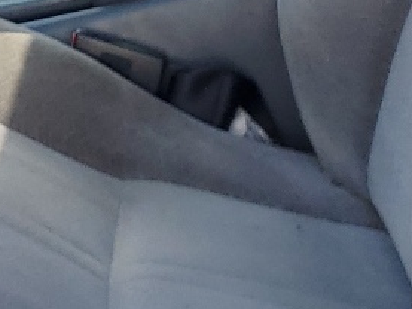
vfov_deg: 9.7
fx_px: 1786
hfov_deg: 12.7
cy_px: -101
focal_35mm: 150
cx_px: -123
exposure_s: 1/476
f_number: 1.5
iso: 50
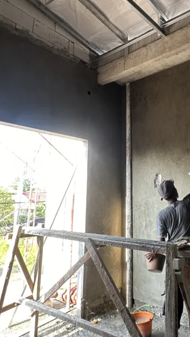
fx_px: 233
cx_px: 139
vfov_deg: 71.4
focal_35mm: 26
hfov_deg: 43.2
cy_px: 141
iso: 125
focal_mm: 2.22
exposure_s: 1/99
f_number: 2.2
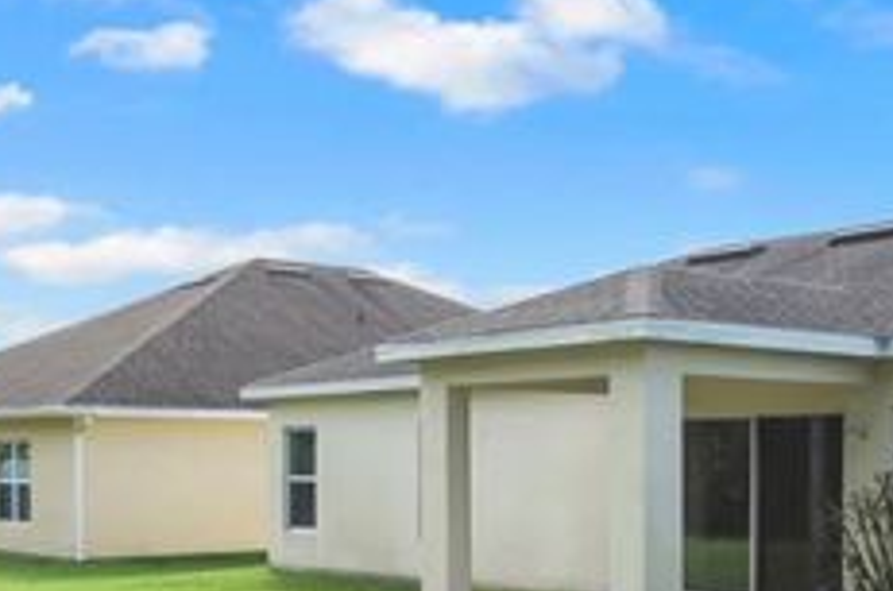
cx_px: 628
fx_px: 1436
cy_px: 483
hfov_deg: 34.1
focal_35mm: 58
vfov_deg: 22.9
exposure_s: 1/80
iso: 250
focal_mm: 13
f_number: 9
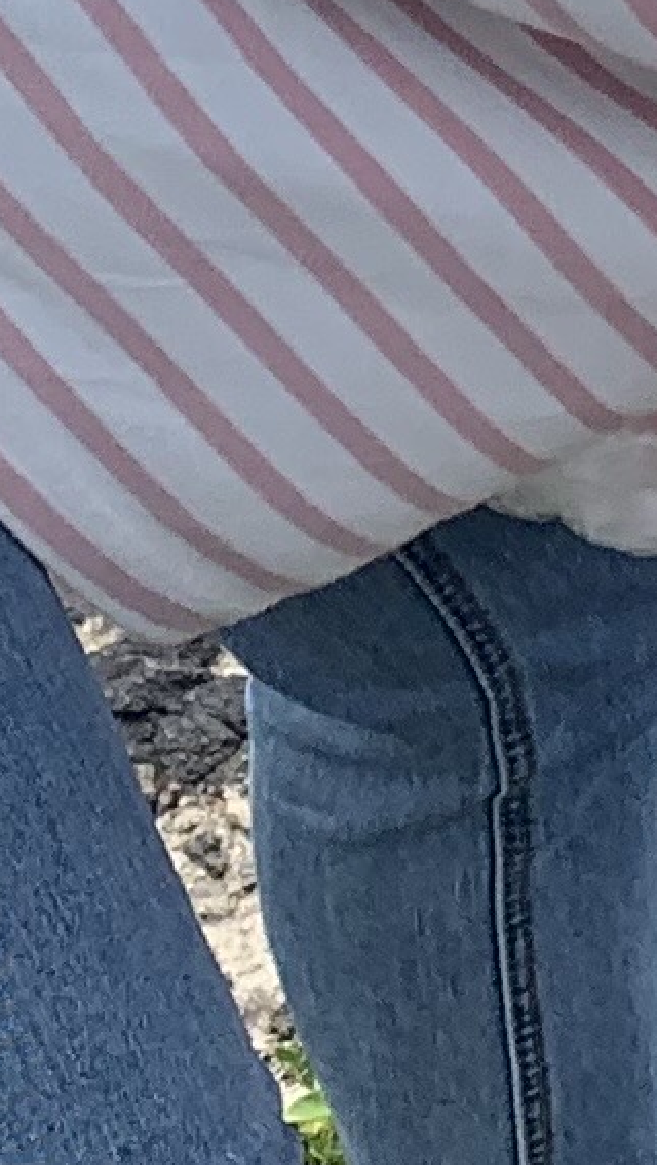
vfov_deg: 10.1
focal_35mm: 201
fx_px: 6218
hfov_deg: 5.6
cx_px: 1985
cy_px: -946
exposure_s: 1/1314
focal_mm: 4.25
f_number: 1.8
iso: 25
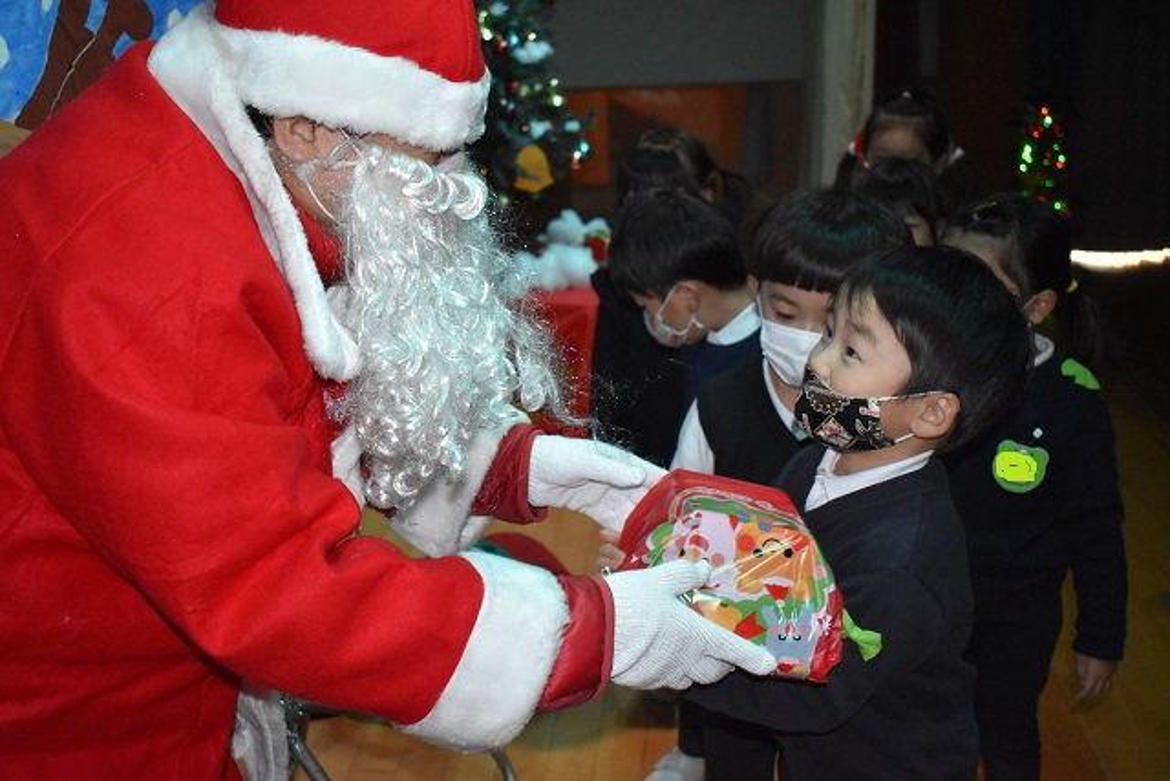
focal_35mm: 39
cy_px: 390
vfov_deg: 34.2
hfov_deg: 49.5
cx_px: 585
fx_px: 1268
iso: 4000
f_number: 4
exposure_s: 1/60
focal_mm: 26
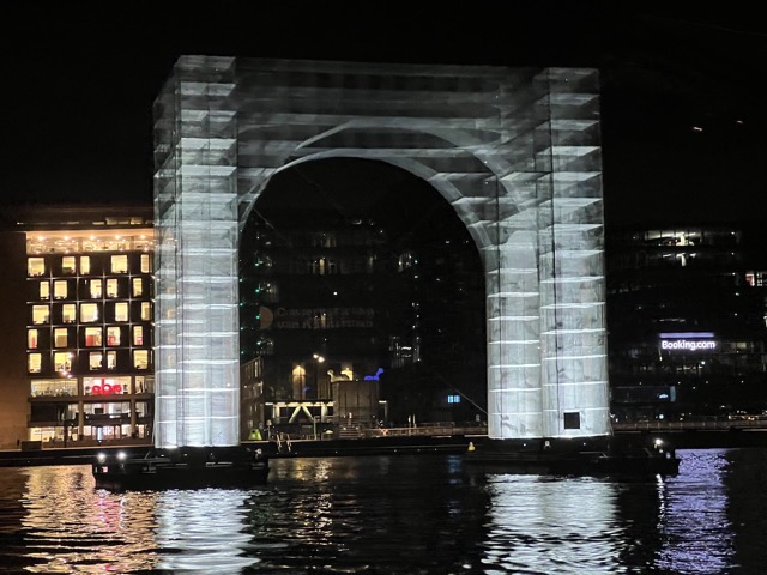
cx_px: 384
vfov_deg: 19.1
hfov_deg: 25.3
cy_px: 288
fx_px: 1706
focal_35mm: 77
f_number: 2.8
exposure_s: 1/29
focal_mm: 9
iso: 1600
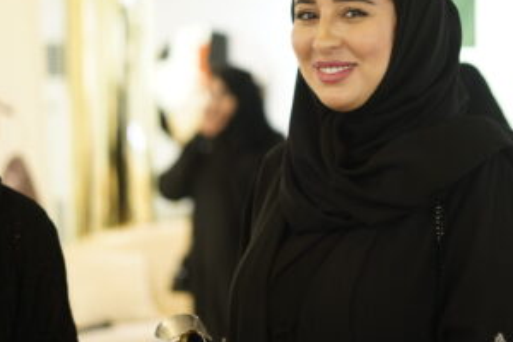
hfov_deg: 28.8
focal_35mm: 70
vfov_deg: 19.4
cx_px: 298
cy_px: 147
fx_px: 997
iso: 1600
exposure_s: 1/100
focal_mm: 50
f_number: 1.8
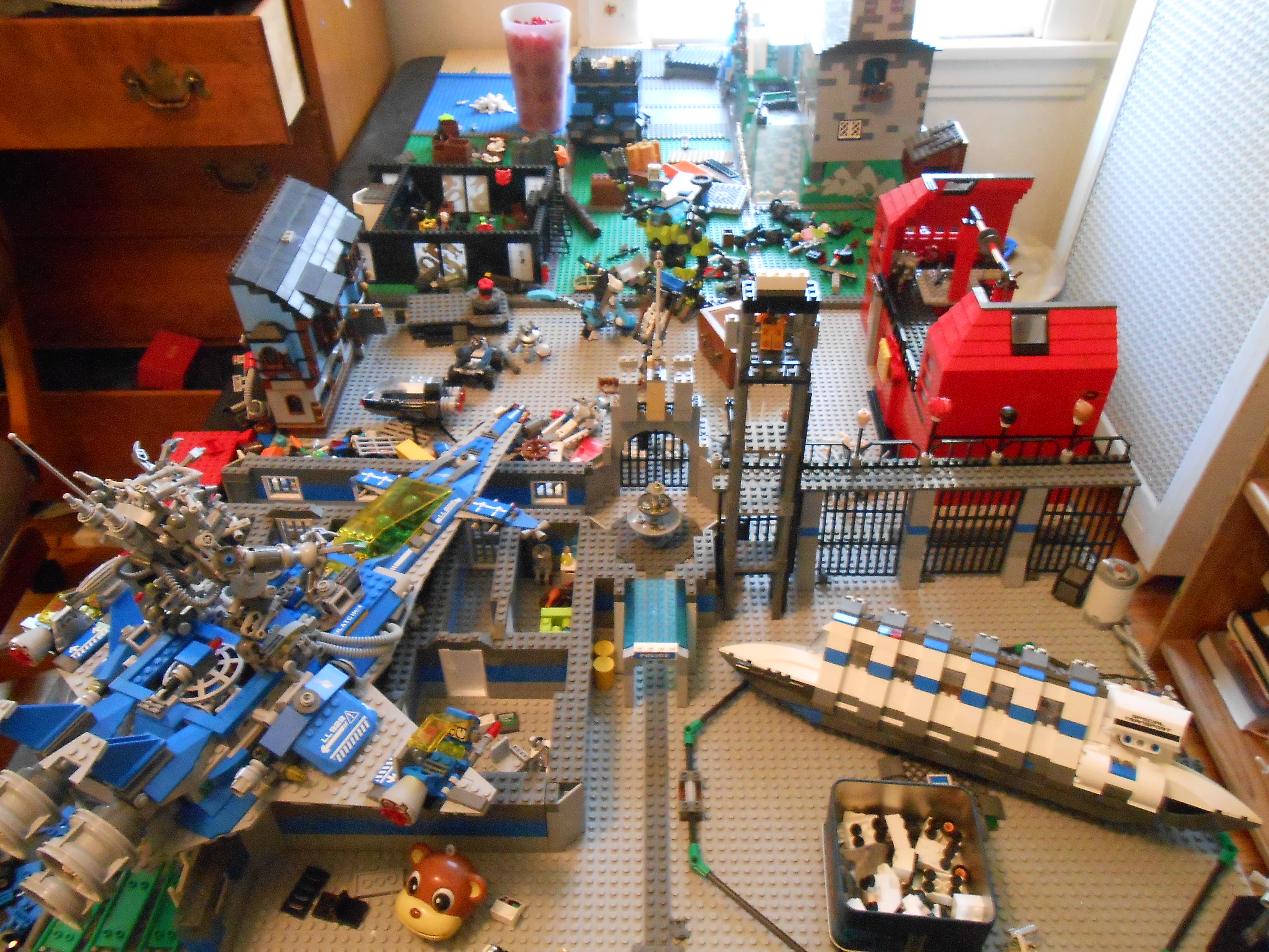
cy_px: 476
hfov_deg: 67.3
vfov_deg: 53.1
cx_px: 634
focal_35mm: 26
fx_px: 953
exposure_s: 1/6
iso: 800
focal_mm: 4.6
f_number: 3.5
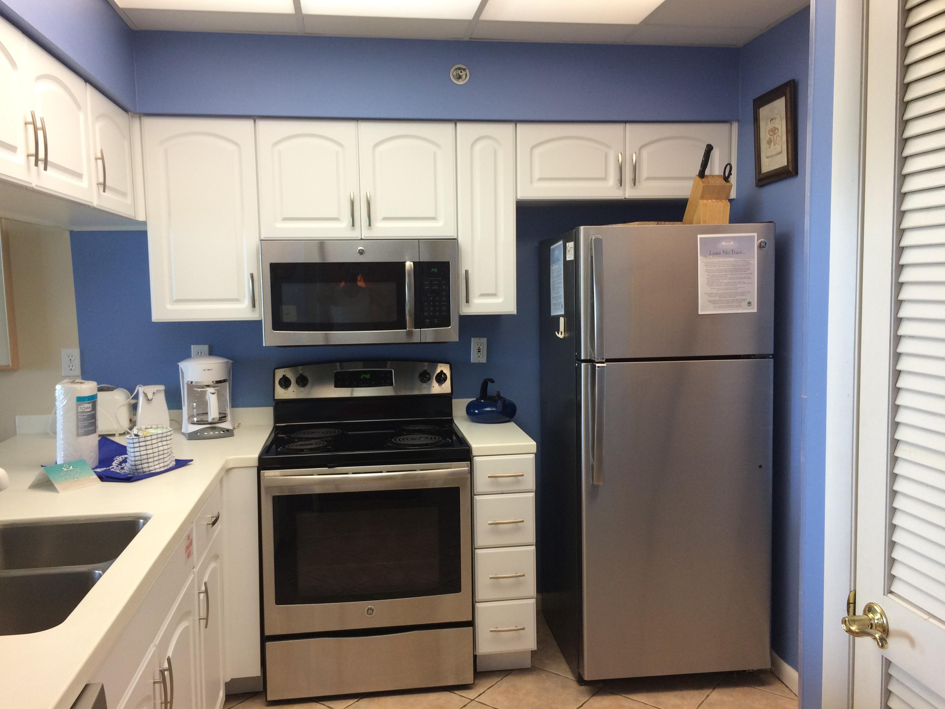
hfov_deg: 61.7
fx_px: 792
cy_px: 354
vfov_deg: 48.2
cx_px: 472
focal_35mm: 29
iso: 64
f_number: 2.2
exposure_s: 1/30
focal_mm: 4.15
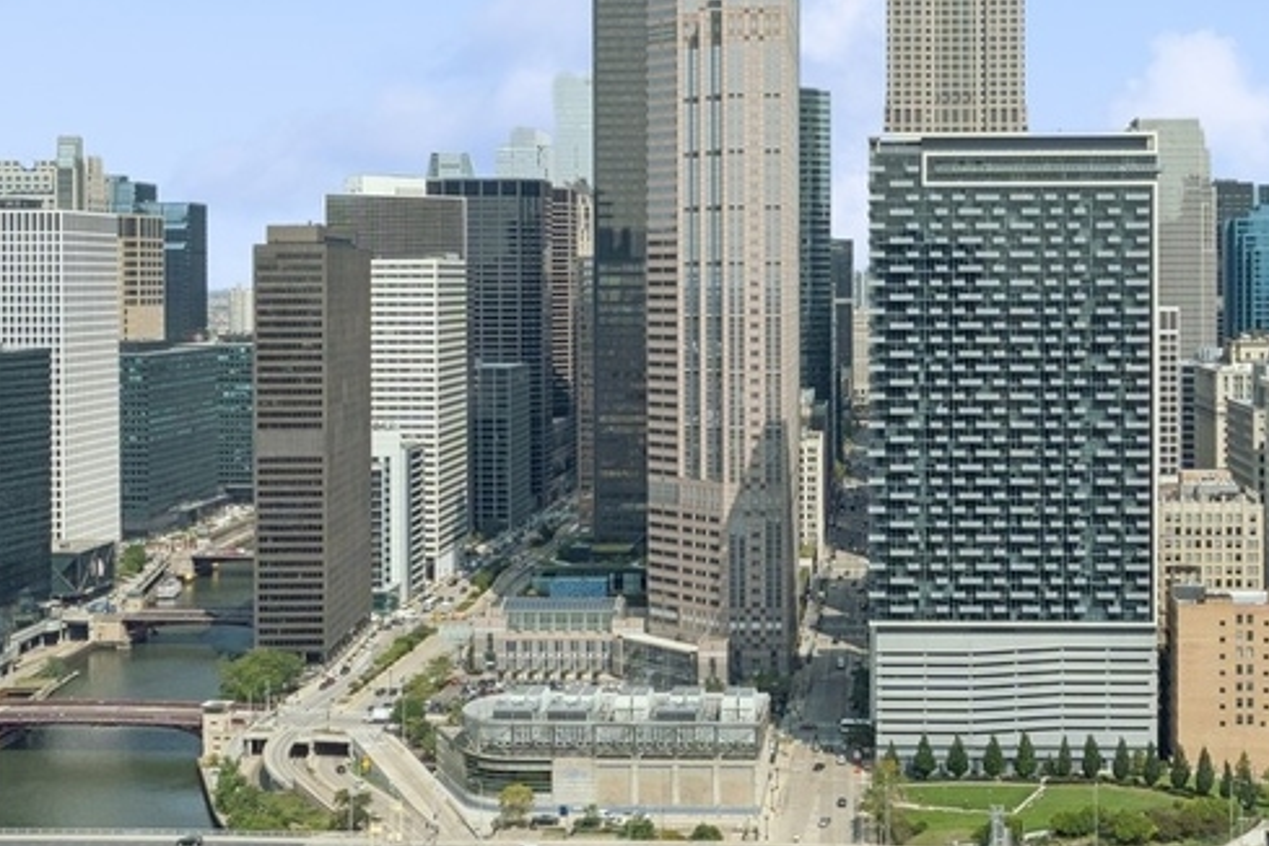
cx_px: 836
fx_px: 1868
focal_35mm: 53
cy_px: 306
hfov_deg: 37.2
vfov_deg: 25.4
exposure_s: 1/1250
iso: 320
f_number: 7.1
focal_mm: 16
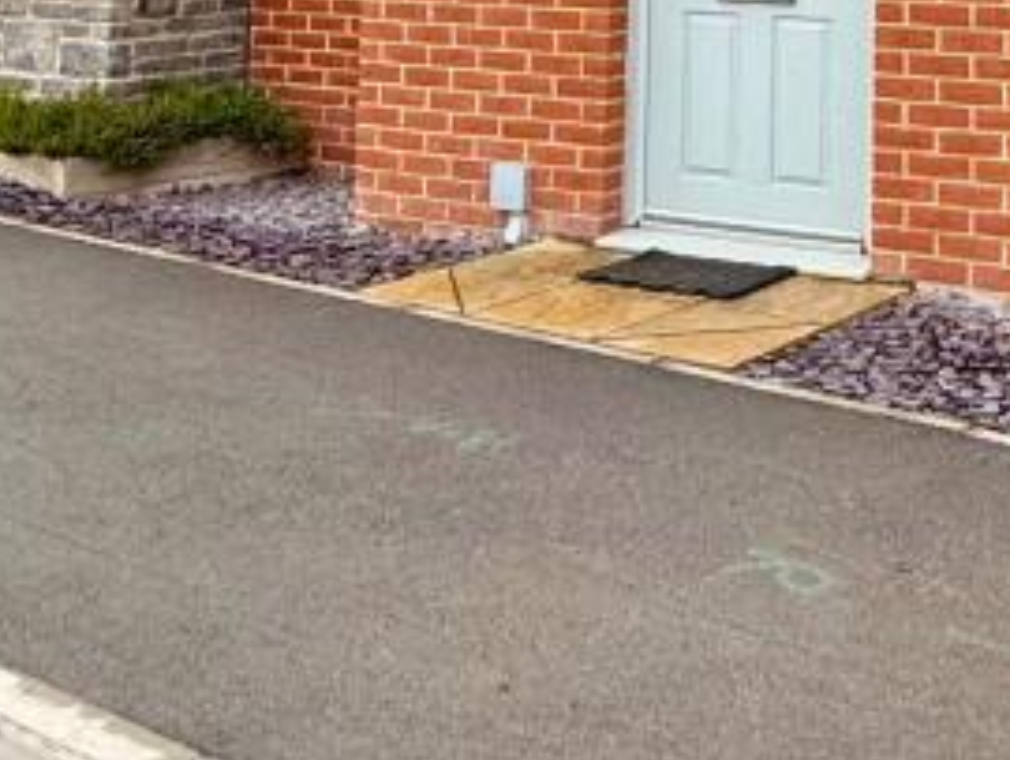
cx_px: 1059
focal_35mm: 53
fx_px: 1548
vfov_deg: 23.9
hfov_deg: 32.6
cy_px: -255
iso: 64
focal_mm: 2.22
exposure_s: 1/176
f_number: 2.2
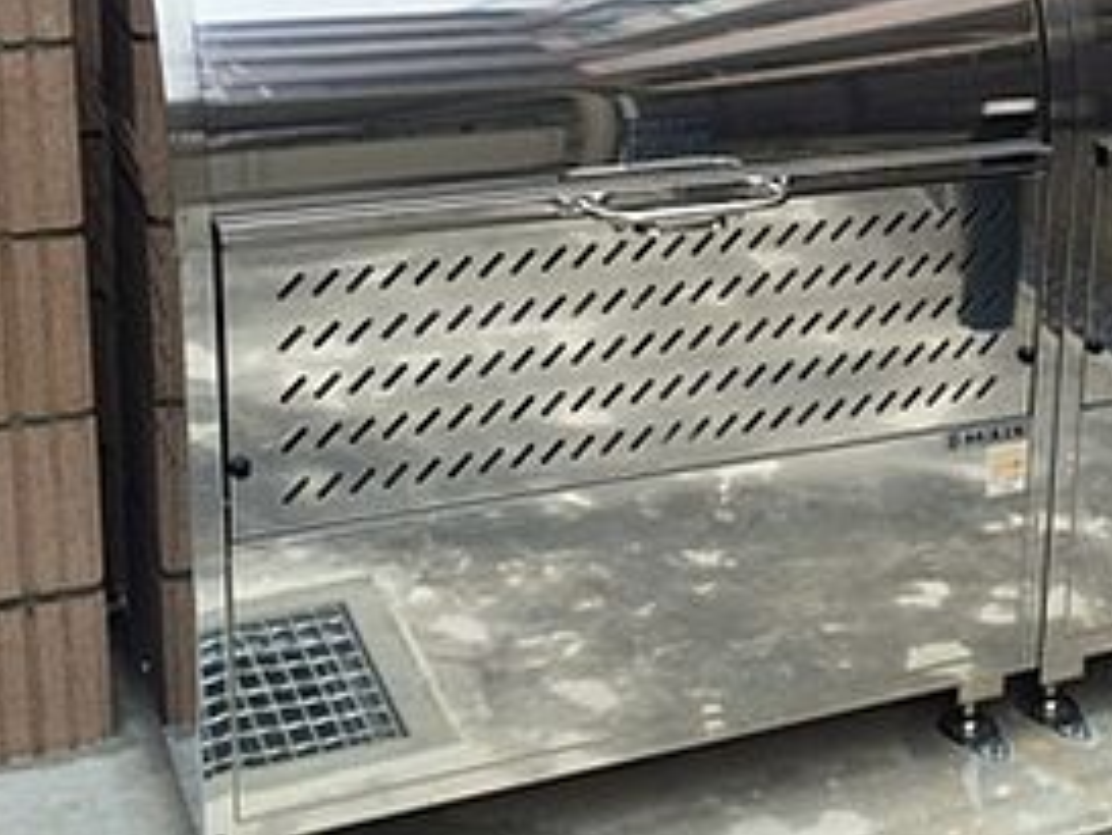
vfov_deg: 21.3
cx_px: 1079
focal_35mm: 68
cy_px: 151
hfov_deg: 27.1
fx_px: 2185
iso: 32
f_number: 2.2
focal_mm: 4.15
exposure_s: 1/163
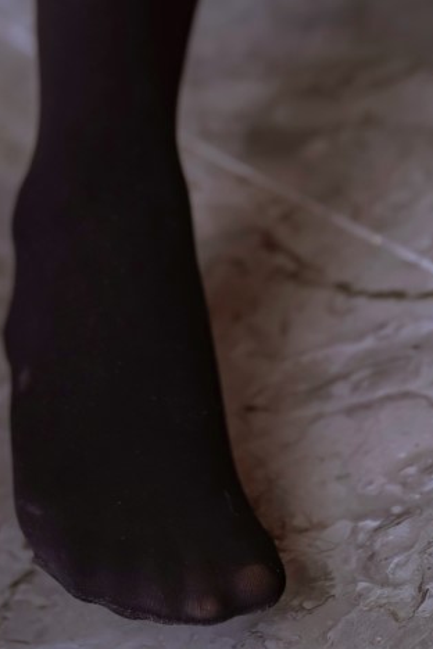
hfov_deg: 16.2
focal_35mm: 84
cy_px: -1
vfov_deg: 23.2
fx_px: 1515
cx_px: 264
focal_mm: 35
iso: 640
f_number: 2.5
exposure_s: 1/100
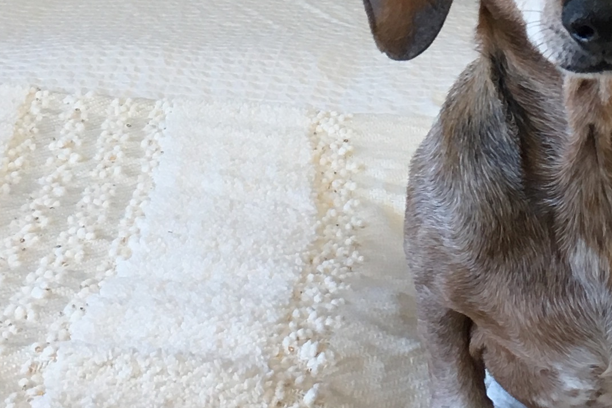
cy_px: -244
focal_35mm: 113
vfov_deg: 11.5
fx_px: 1921
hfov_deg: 18.0
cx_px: 433
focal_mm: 4.15
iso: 32
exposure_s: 1/30
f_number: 2.2
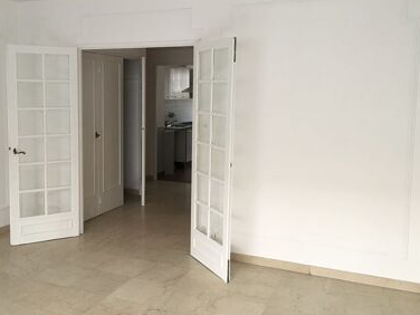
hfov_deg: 49.9
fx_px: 449
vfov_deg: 38.6
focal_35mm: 37
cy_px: 140
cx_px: 174
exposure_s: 1/33
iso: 50
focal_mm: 4.15
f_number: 2.2
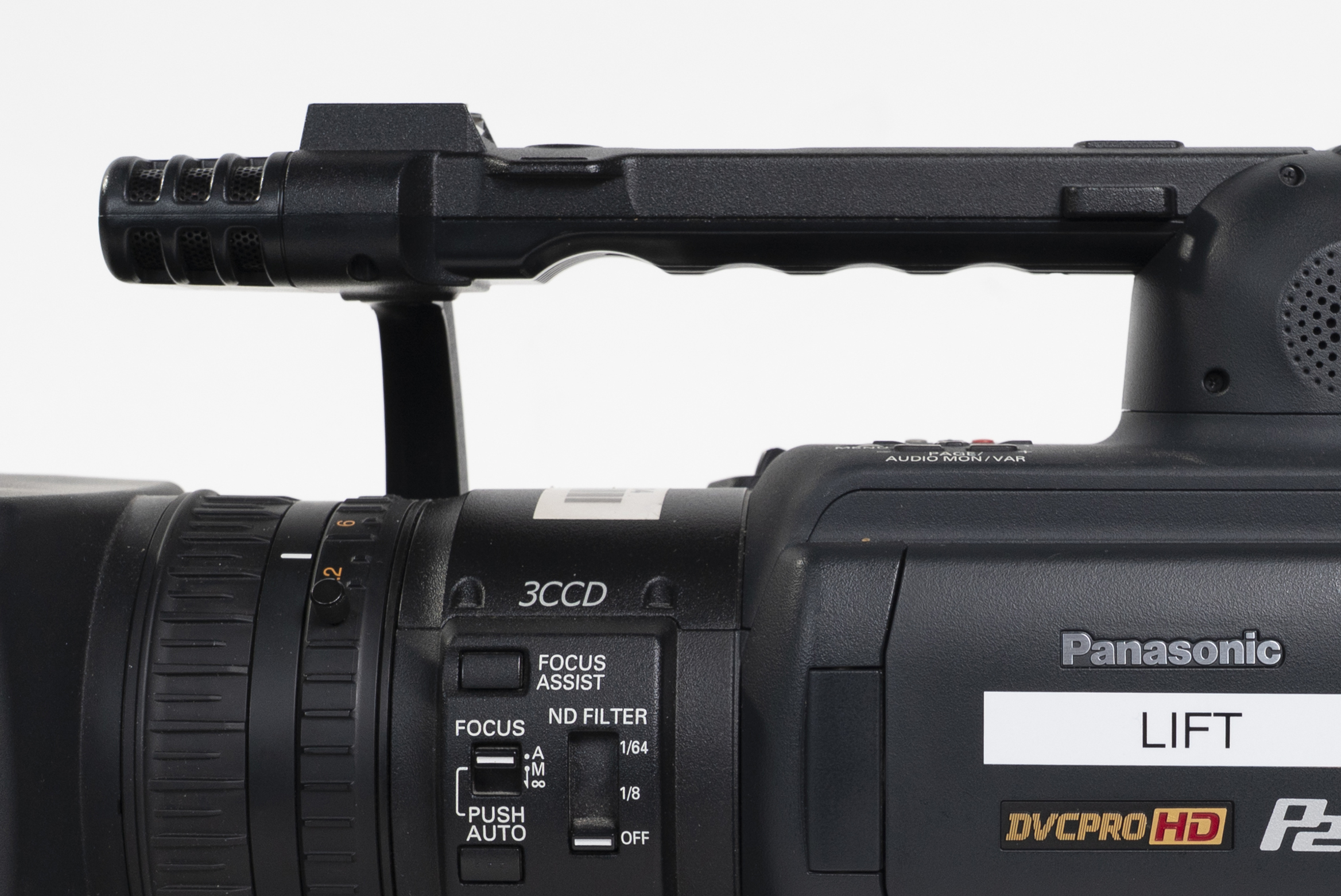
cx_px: 850
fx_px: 2761
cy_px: 644
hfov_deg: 27.2
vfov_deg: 18.3
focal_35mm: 74
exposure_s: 1/50
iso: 800
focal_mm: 41.6
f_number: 13
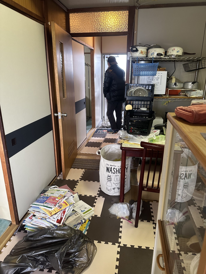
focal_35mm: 24
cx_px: 103
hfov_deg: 56.8
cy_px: 137
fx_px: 190
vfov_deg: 71.6
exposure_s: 1/60
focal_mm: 6.86
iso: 250
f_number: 1.78
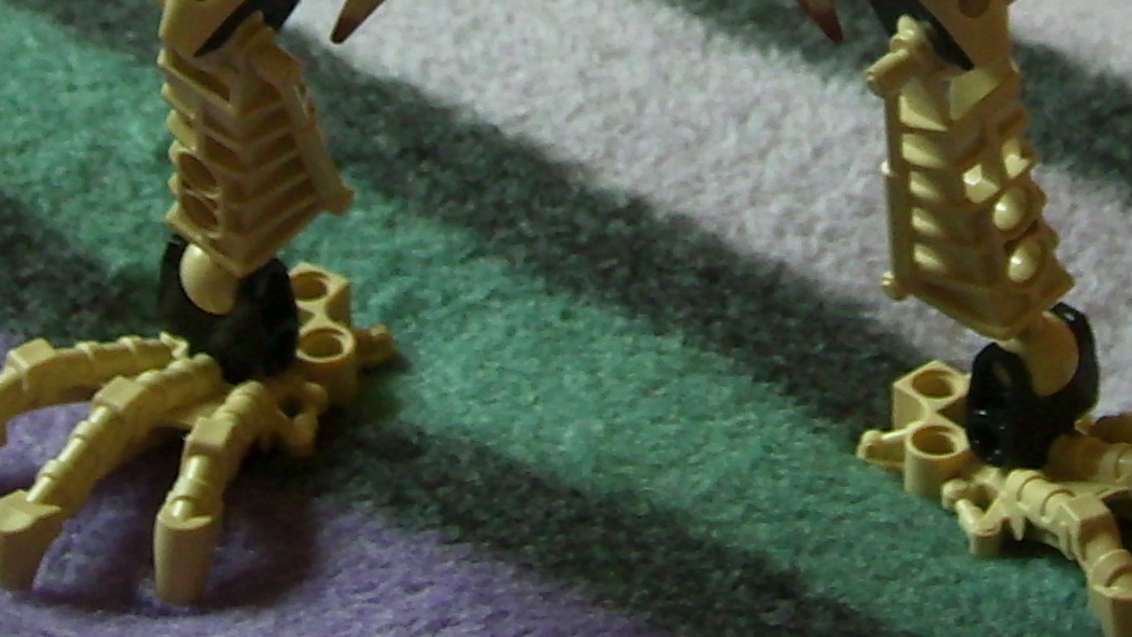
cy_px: -248
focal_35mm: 102
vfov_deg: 11.5
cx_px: 702
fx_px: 3062
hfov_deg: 20.9
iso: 50
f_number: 2.8
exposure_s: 1/9
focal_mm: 5.99
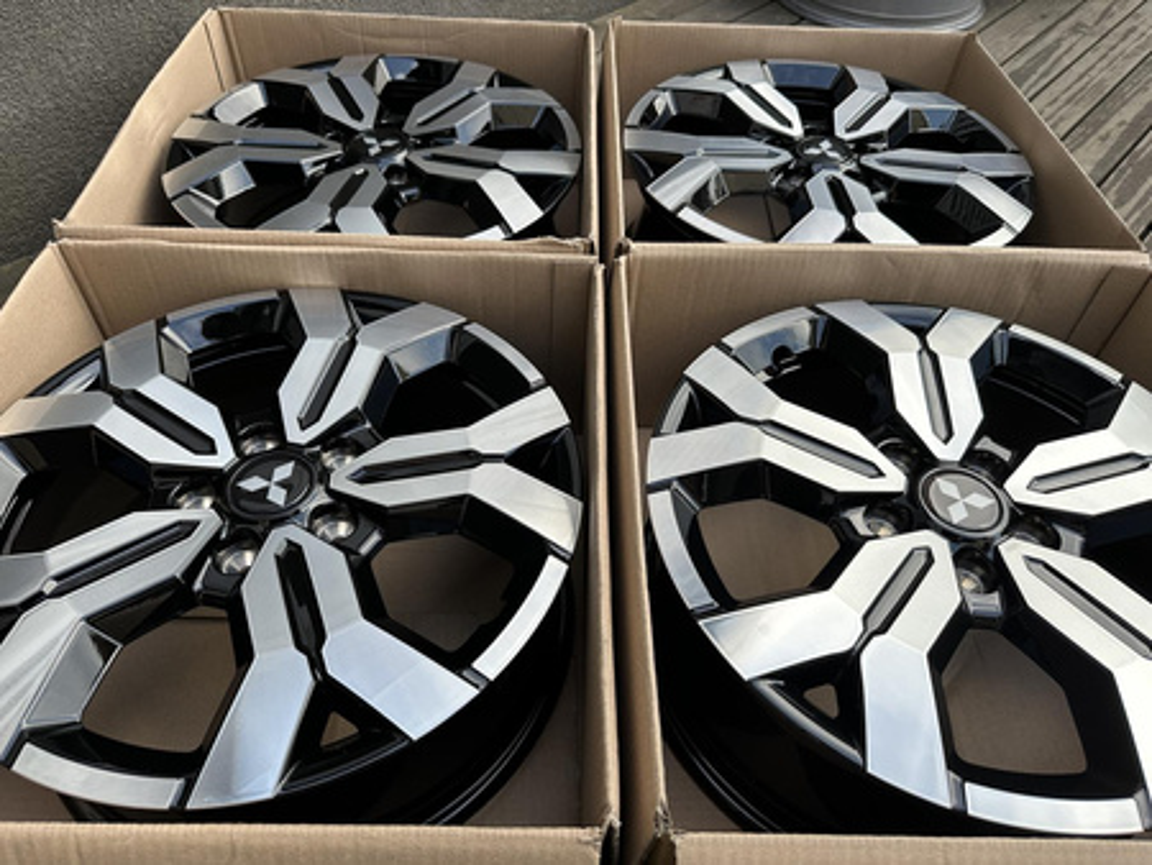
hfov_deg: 71.6
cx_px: 576
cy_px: 432
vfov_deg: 56.9
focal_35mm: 24
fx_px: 799
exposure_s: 1/561
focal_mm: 6.86
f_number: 1.78
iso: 80
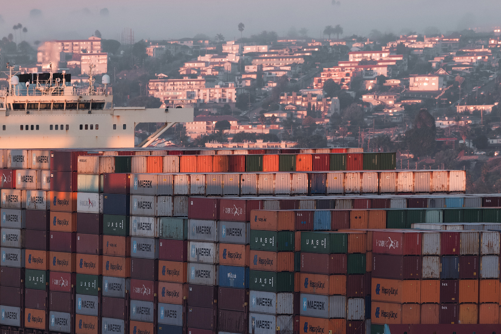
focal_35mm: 459
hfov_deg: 4.5
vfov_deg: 3.0
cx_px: 131
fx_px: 6387
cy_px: 334
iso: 320
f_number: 8
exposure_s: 1/60
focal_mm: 135
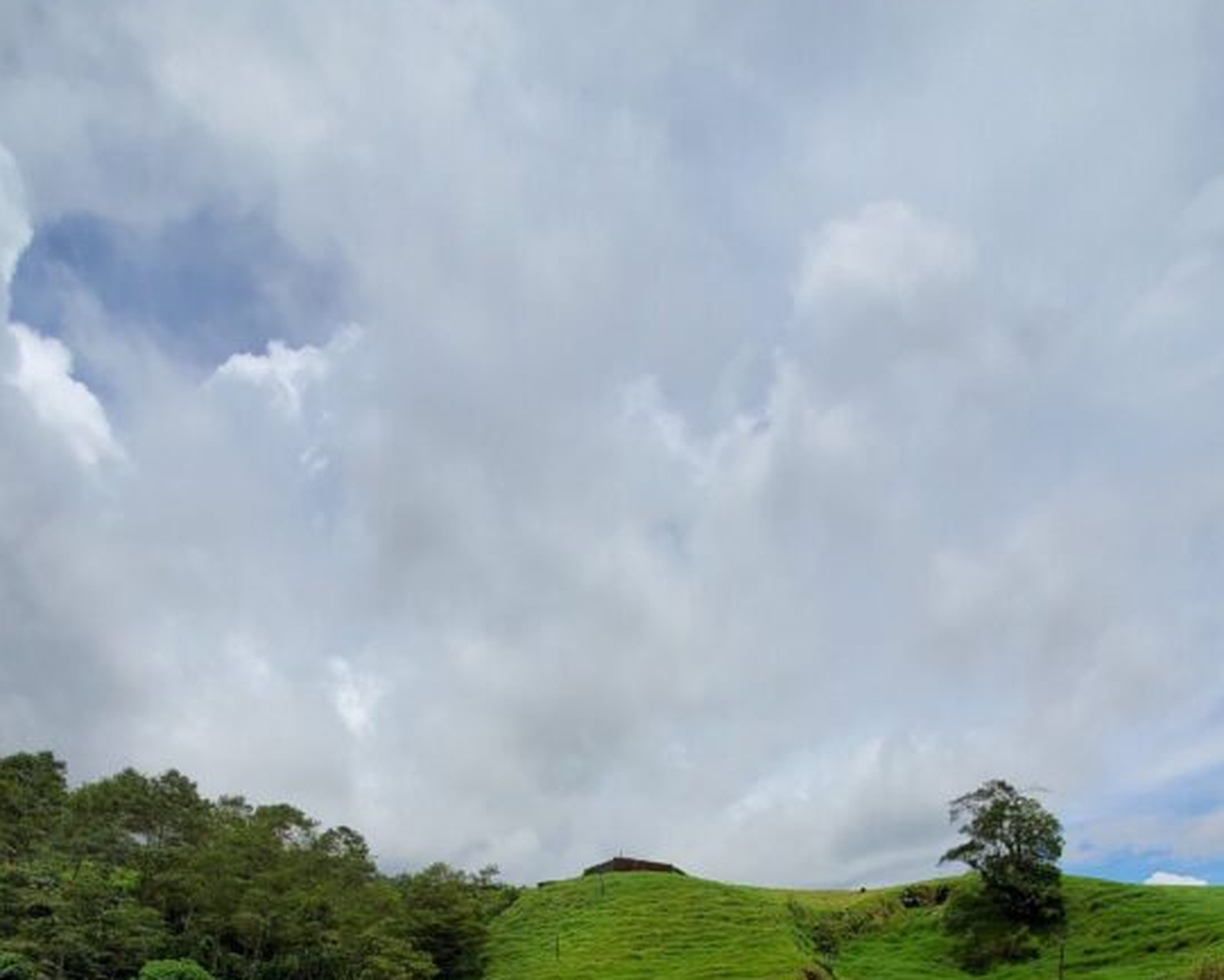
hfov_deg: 70.1
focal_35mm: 24
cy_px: 1098
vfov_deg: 43.9
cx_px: 559
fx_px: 870
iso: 50
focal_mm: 1.8
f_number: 2.2
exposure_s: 1/2782
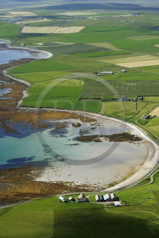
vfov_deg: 28.9
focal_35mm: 70
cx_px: 80
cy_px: 119
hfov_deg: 19.4
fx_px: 465
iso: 400
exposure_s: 1/1000
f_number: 6.3
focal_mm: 70
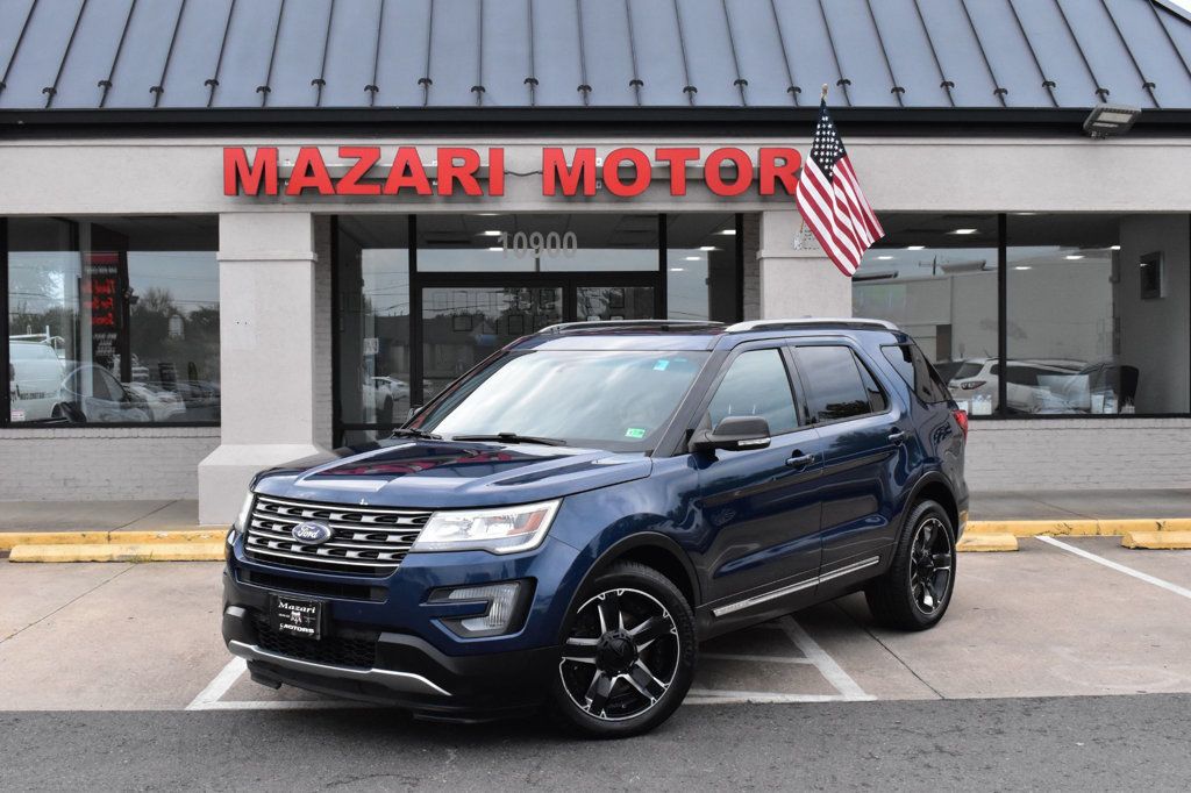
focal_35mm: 45
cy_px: 396
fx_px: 1488
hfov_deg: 43.6
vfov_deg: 29.8
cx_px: 596
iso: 2500
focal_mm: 30
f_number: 13
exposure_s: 1/1000
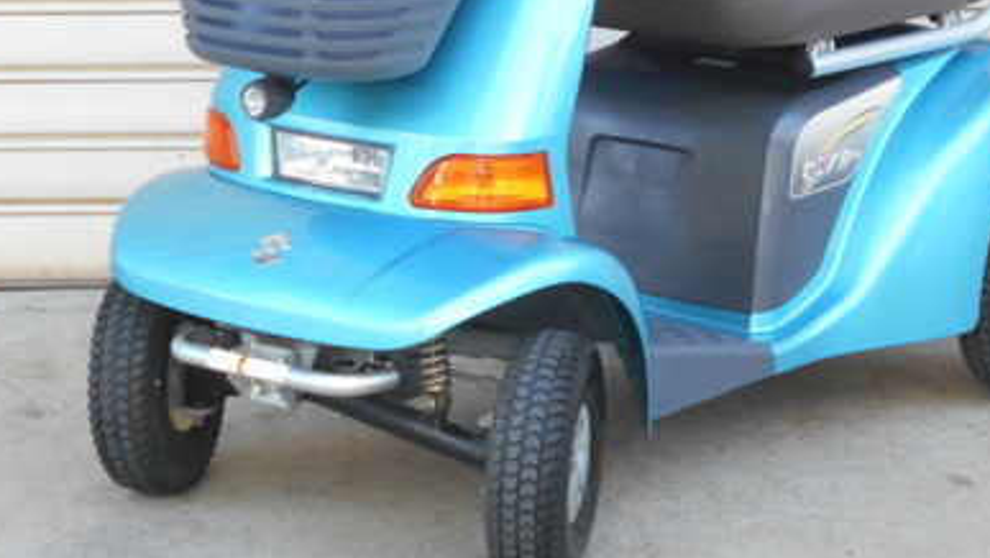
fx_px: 3125
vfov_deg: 10.1
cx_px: 619
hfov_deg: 18.0
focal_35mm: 119
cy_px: 10
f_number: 5.3
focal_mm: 11.6
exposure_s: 1/60
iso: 200
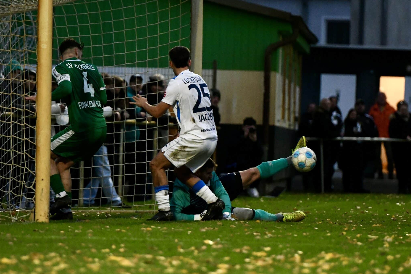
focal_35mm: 176
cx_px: 205
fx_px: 2009
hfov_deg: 11.7
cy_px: 137
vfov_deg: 7.8
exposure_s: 1/1600
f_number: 2.8
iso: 8000
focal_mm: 175
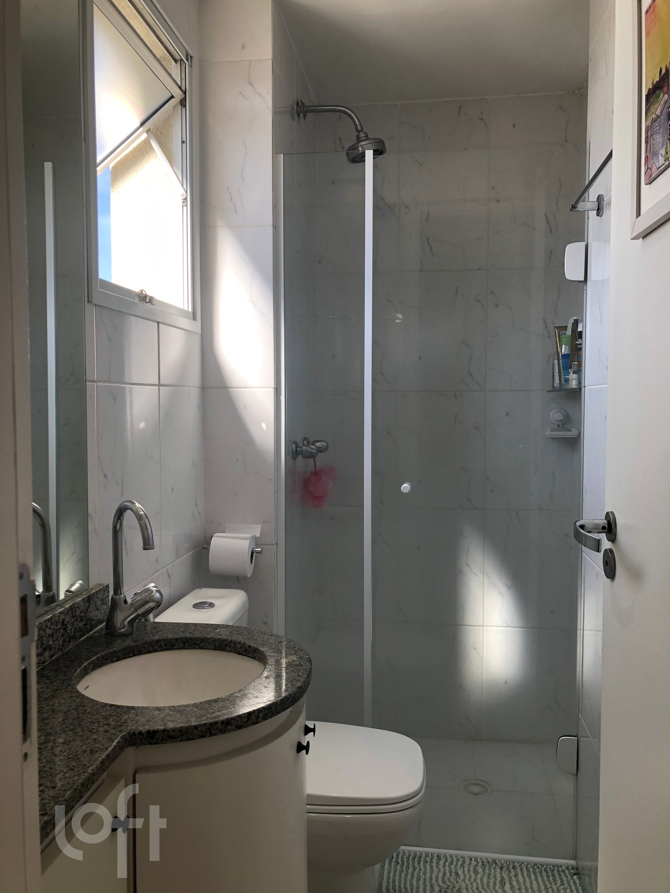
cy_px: 446
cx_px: 335
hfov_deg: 49.7
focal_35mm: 28
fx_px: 723
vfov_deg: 63.4
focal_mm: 3.99
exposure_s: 1/144
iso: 20
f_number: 1.8
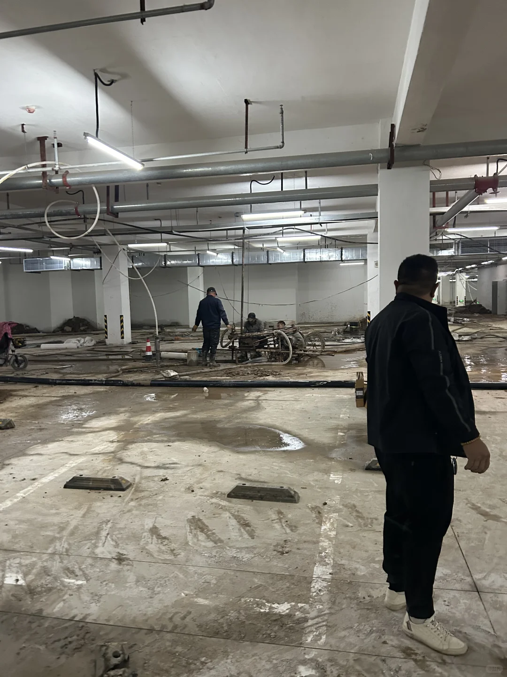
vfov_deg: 67.3
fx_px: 508
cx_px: 254
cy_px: 338
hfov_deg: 53.1
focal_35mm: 26
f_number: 1.5
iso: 500
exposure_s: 1/50
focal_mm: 5.7
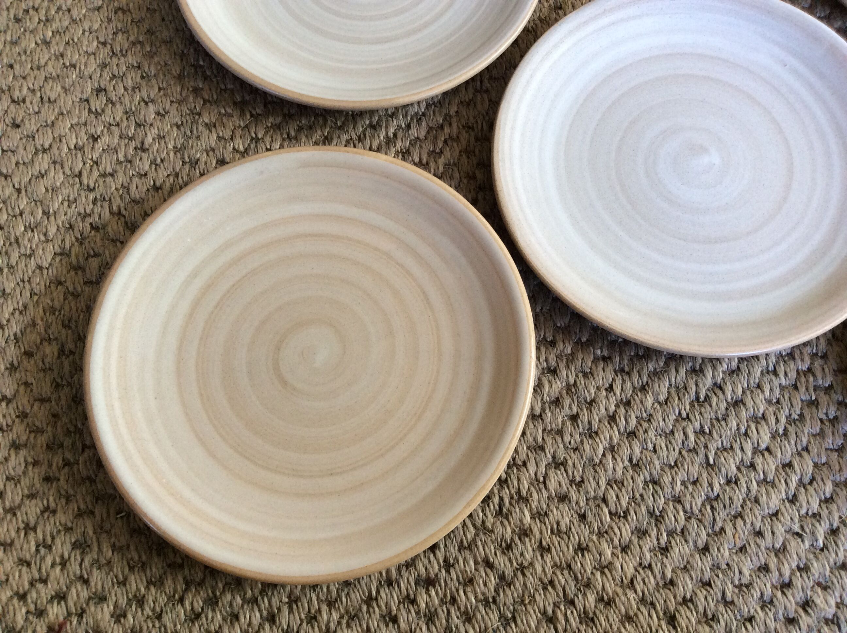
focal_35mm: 32
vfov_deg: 44.1
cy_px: 316
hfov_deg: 56.9
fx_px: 782
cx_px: 424
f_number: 2.4
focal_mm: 3.3
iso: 100
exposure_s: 1/25
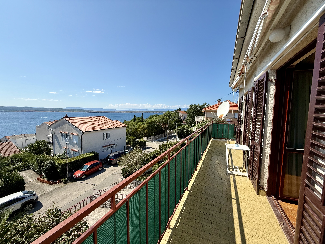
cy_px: 122
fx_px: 131
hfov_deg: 102.1
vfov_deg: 85.7
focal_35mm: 14
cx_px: 162
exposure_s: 1/2506
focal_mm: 2.22
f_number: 2.2
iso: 50
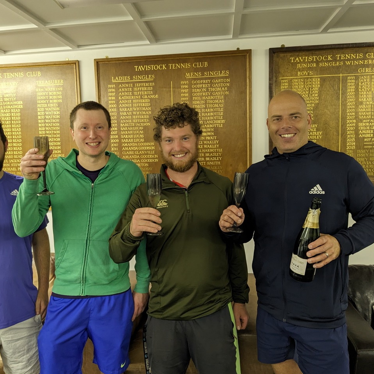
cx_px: 162
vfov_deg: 51.1
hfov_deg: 51.0
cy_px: 188
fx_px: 391
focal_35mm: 32
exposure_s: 1/33.3
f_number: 1.73
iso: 192
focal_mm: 4.38
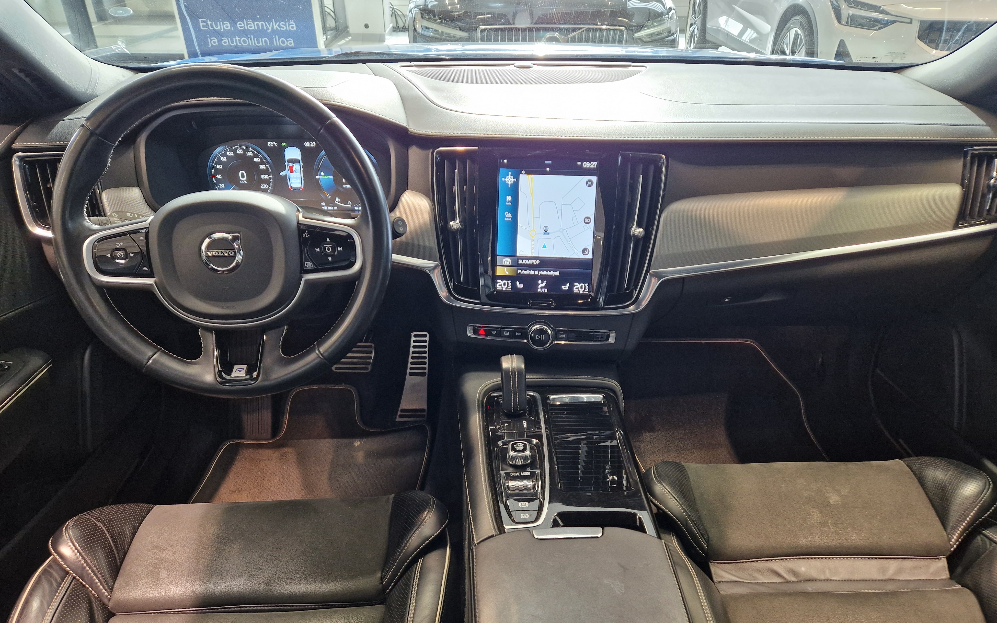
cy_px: 358
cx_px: 508
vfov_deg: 49.1
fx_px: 679
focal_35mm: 25
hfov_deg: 72.5
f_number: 1.8
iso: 200
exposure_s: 1/100
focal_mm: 5.4
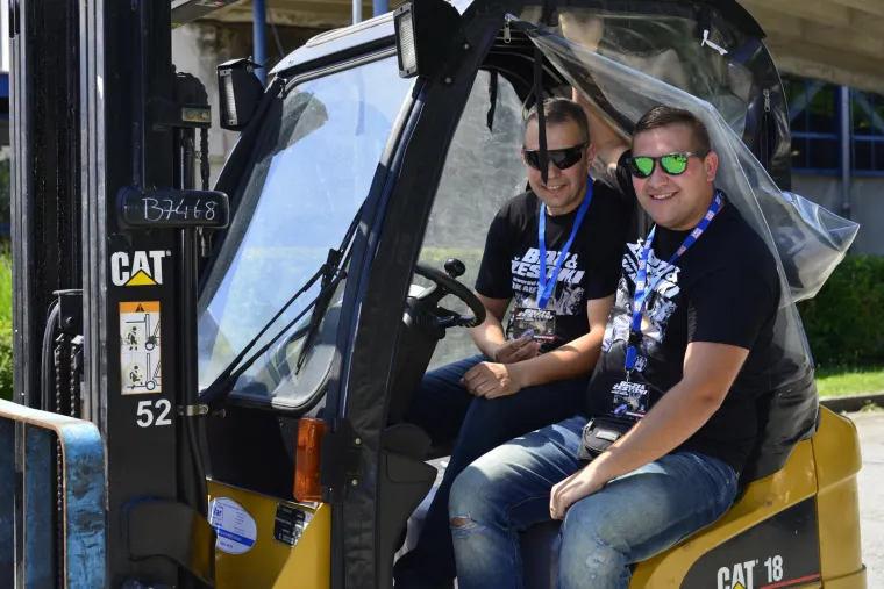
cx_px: 442
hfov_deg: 39.6
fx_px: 1228
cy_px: 294
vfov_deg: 27.0
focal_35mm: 50
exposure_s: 1/250
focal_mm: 50
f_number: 5.6
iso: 160
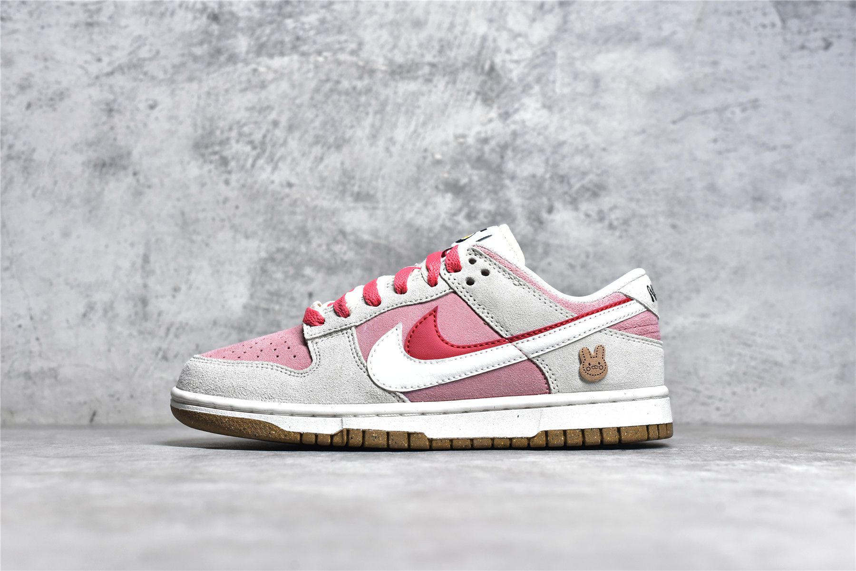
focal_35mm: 50
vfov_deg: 27.0
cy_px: 286
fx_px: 1189
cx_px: 428
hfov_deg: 39.6
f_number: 7.1
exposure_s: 1/125
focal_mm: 50
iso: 1250
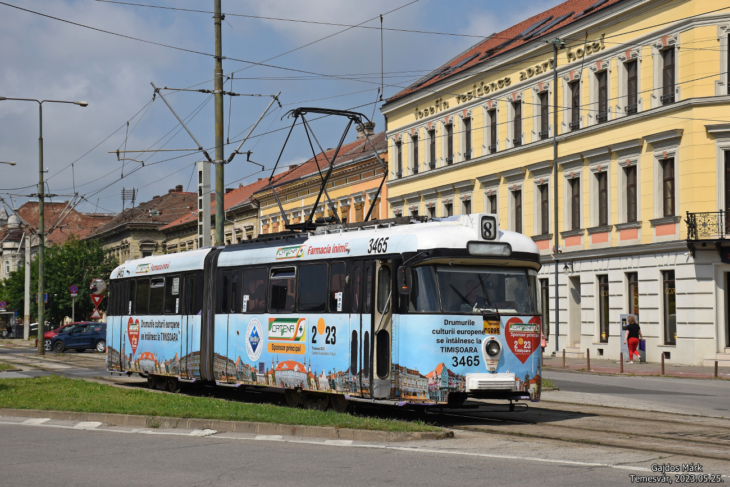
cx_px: 365
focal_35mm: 68
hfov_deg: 29.9
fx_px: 1369
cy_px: 244
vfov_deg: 20.2
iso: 160
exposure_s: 1/1000
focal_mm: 45
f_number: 7.1
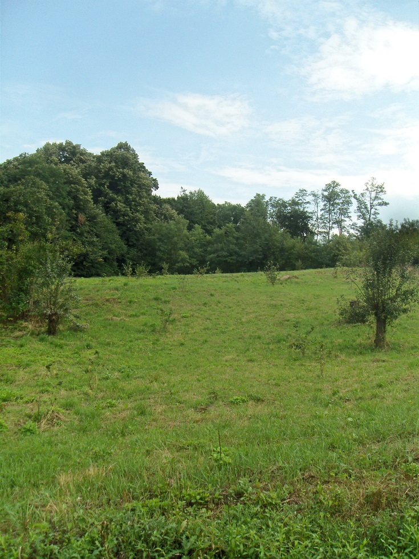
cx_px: 210
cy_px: 280
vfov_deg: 50.1
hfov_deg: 38.7
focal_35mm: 37
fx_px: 597
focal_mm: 6.2
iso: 80
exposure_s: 1/160
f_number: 7
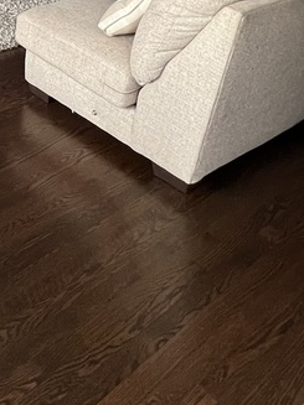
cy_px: -76
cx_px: -58
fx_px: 504
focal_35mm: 43
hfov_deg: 29.1
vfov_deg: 35.2
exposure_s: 1/60
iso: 400
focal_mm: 1.57
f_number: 1.8
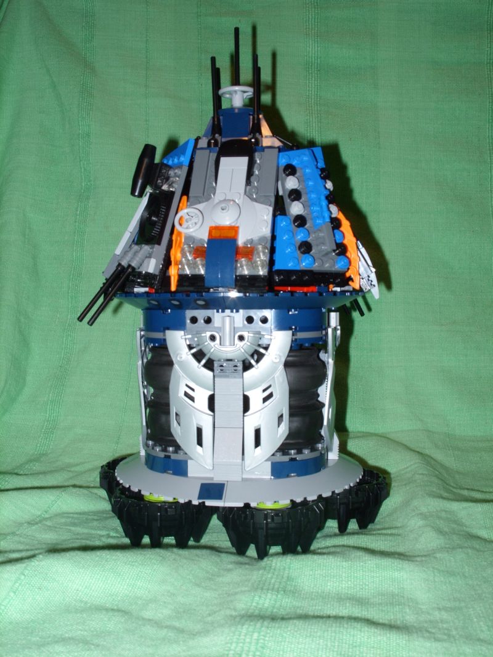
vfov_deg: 49.0
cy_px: 328
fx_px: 722
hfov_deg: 37.7
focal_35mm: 38
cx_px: 246
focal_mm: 7.8
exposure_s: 1/30
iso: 50
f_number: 7.4
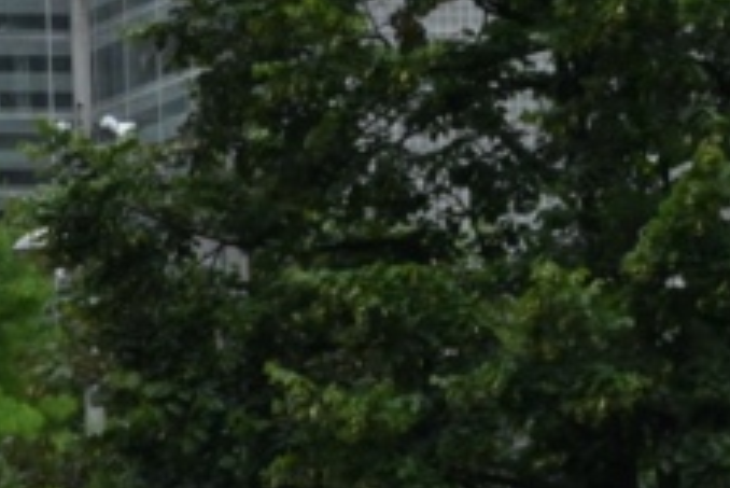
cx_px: -1040
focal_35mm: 297
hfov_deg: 6.6
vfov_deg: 4.5
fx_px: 6026
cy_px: 1086
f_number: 16
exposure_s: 1/640
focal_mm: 42
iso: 3200
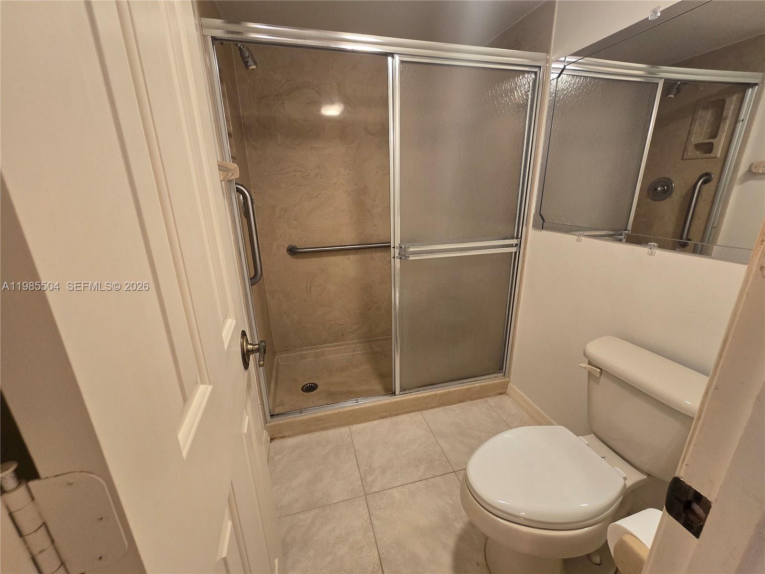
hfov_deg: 106.2
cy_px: 287
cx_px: 382
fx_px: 287
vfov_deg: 89.9
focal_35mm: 13
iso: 200
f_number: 2.2
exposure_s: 1/60
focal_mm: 2.2
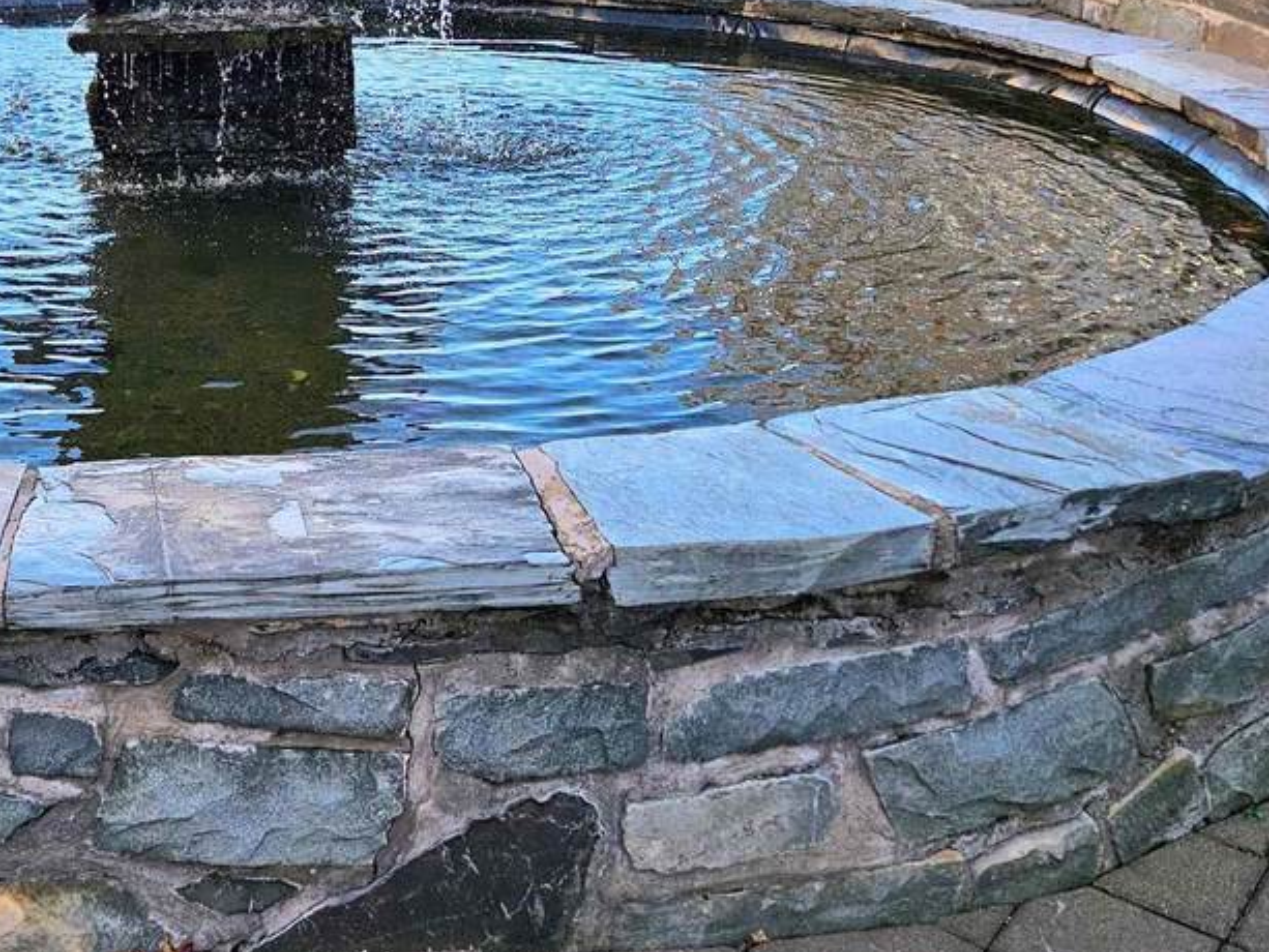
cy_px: 122
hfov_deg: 38.4
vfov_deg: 29.2
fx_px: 1760
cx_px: 279
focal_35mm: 48
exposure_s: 1/450
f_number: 1.8
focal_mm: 5.4
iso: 25
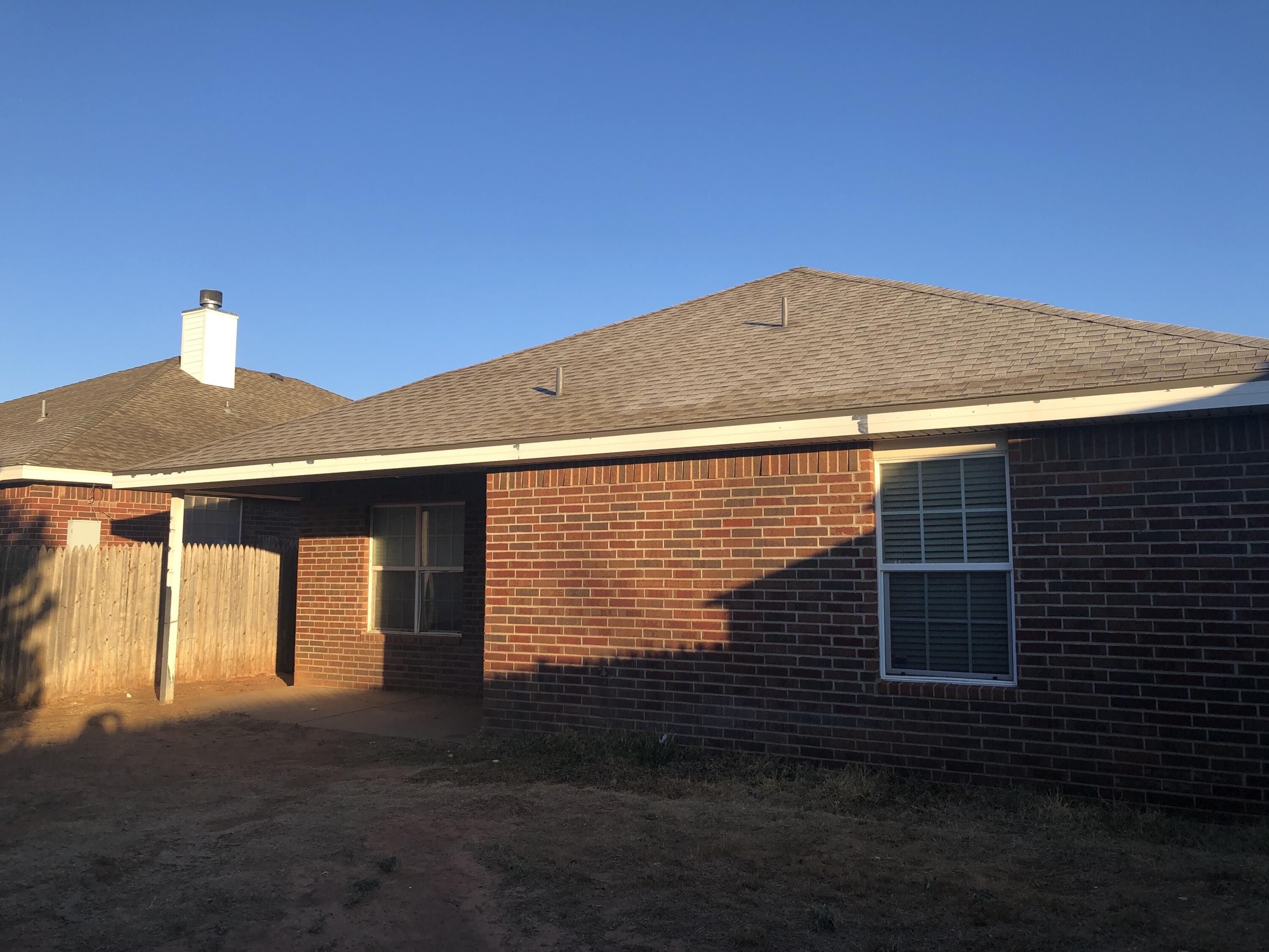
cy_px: 476
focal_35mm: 28
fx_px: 1026
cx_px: 634
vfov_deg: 49.7
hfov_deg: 63.4
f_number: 1.8
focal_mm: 3.99
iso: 20
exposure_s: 1/867
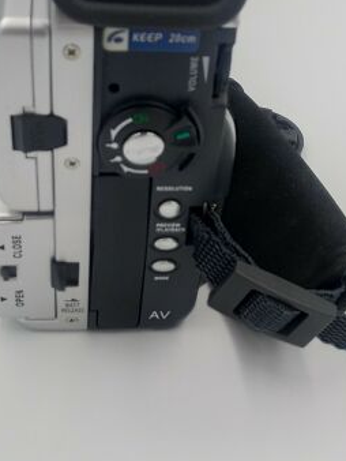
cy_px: 211
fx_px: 785
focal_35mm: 59
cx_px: 168
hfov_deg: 24.8
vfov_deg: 32.7
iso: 100
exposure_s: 1/175
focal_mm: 3.81
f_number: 2.2
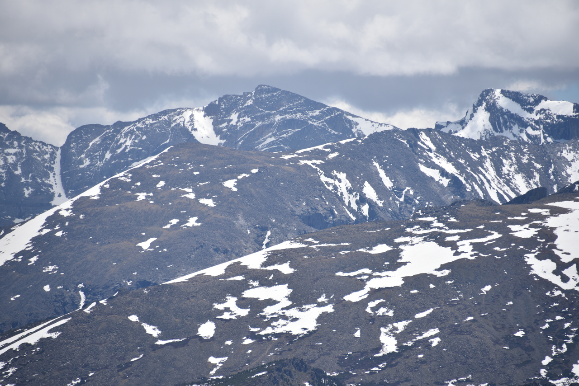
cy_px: 193
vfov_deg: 4.6
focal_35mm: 300
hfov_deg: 6.9
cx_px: 290
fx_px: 4826
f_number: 7.1
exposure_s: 1/640
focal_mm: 300
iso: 100
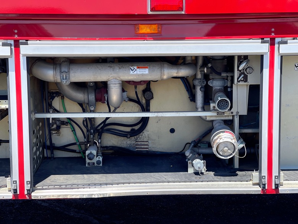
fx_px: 551
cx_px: 149
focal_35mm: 64
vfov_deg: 22.9
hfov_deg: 30.3
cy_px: 112
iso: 32
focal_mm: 7.5
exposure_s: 1/497
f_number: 2.2
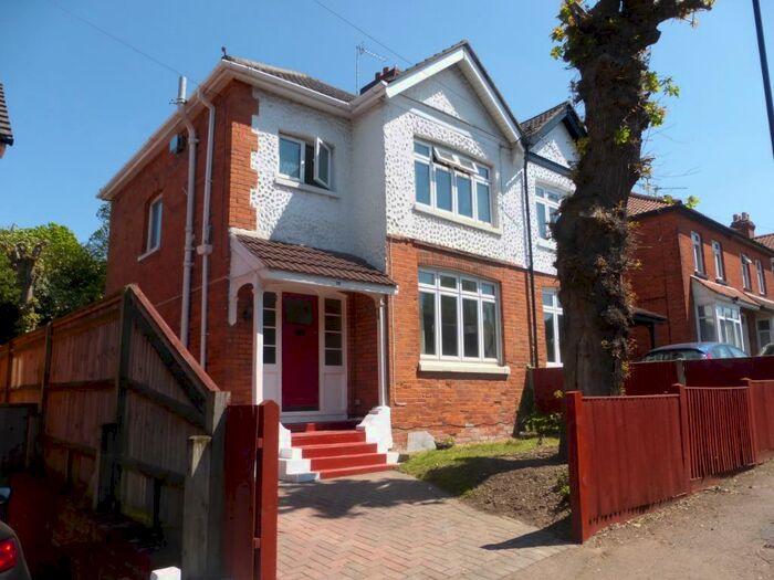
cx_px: 387
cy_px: 290
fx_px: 559
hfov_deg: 69.4
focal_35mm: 25
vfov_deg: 54.9
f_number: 4
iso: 100
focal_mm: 4.3
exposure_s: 1/640
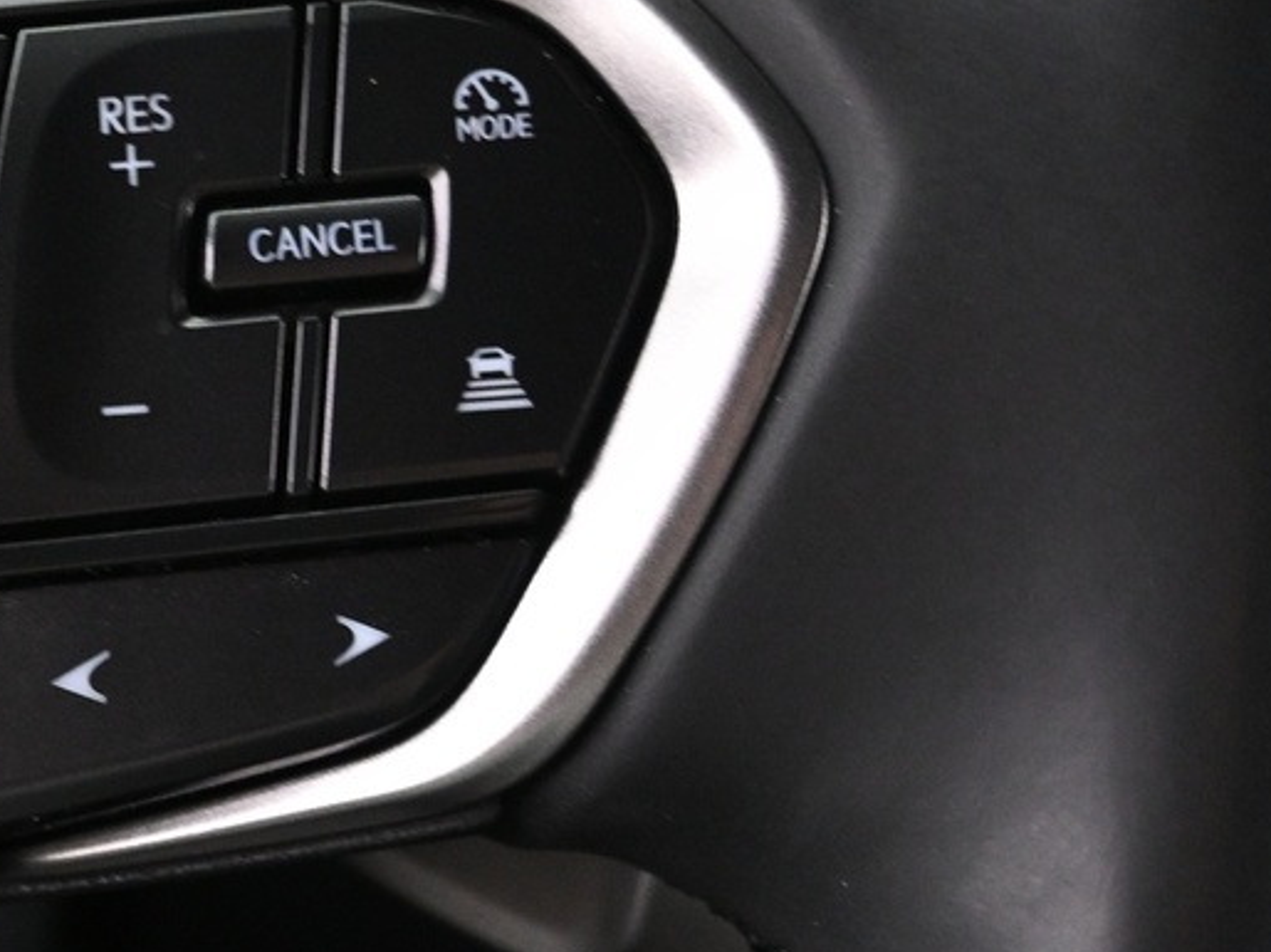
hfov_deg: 20.2
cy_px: 460
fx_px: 3505
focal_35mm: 96
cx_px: 146
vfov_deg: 15.5
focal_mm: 21
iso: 1600
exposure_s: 1/13
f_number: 4
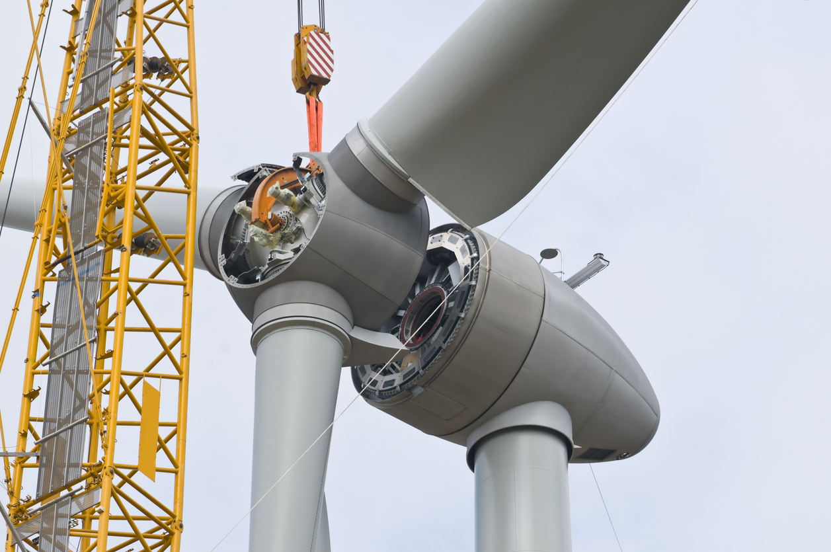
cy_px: 276
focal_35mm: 300
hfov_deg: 6.9
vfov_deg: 4.6
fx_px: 6917
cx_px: 416
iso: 100
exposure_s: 1/160
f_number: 9
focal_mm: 200
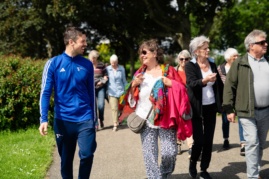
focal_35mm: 50
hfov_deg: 39.6
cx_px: 134
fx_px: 374
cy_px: 90
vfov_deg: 27.0
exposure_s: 1/4000
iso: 125
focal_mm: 50
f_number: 2.2
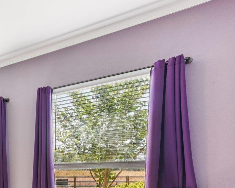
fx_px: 264
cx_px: -87
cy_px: 169
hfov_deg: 32.4
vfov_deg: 36.7
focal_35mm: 38
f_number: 8
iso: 400
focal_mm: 14
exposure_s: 1/40
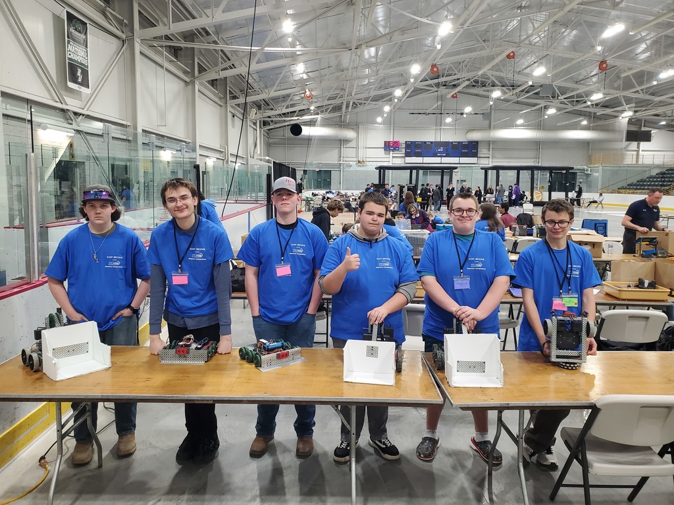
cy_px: 252
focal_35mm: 26
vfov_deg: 53.1
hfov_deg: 67.3
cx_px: 337
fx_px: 506
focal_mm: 4.3
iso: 200
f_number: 2.4
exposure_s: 1/40
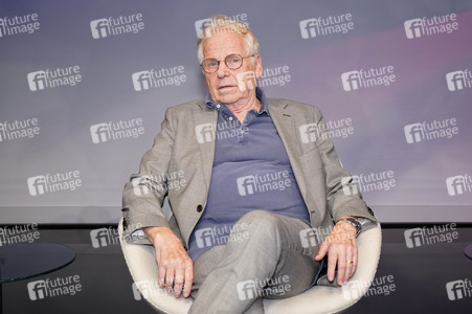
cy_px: 157
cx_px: 236
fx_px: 472
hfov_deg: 53.2
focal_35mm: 36
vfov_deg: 36.8
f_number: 5
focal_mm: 36
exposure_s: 1/160
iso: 2000
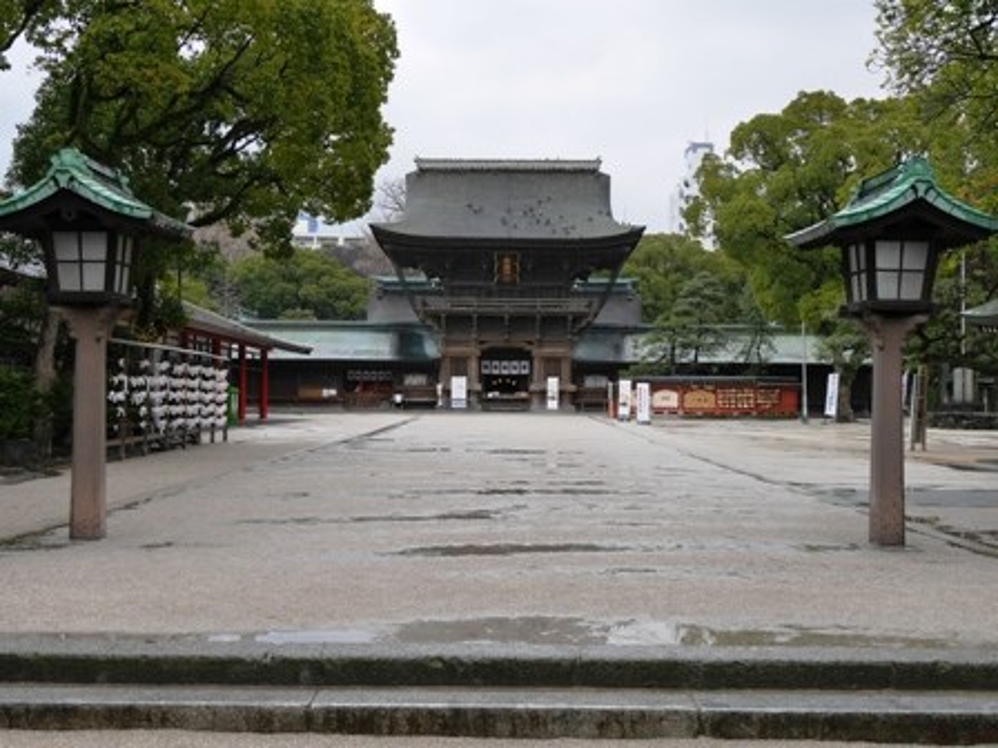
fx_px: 1384
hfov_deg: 39.7
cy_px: 374
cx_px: 499
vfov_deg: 30.3
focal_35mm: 48
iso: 200
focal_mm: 24
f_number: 6.3
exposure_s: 1/200
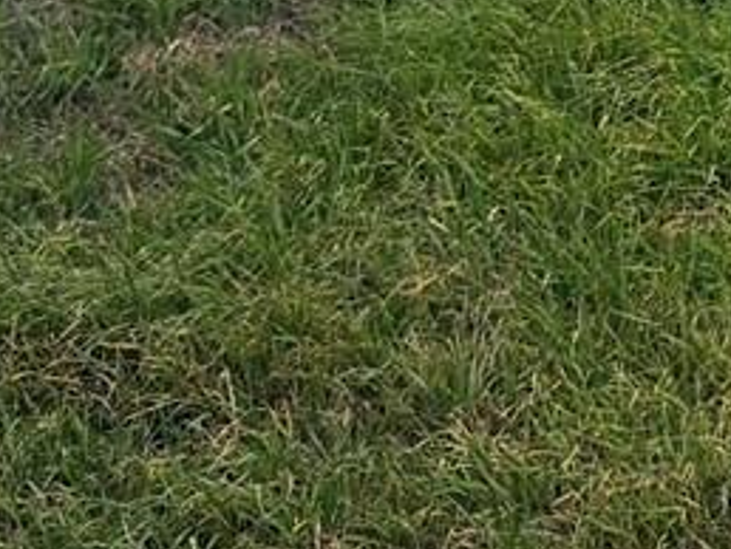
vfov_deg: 6.4
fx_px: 4354
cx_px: 1108
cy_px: -1242
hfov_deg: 9.3
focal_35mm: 206
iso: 50
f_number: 1.6
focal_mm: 5.96
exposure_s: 1/2364
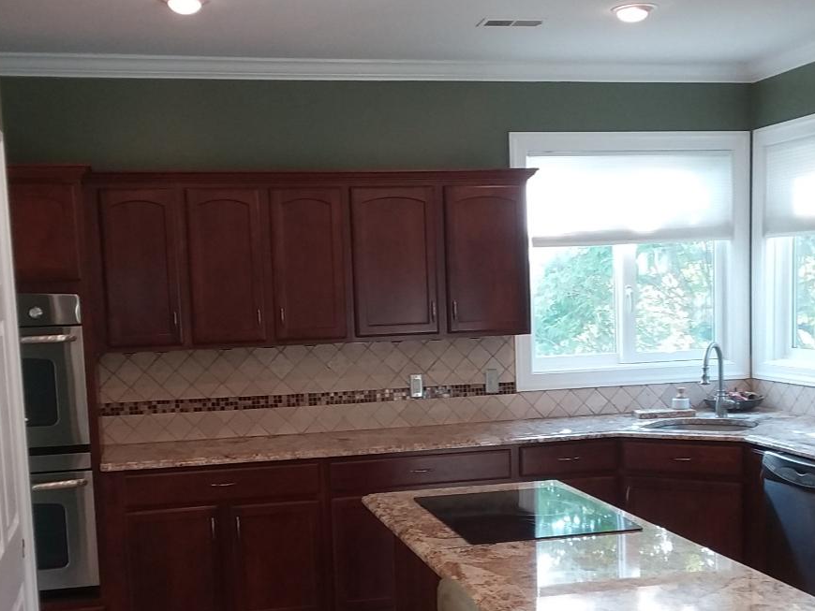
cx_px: 452
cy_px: 429
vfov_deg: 30.0
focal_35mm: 48
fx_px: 1130
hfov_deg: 39.6
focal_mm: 2.47
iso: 40
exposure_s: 1/33
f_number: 1.9
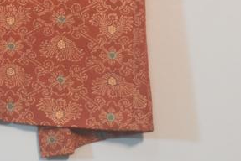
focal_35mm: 351
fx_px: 2352
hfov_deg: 5.8
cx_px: -30
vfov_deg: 3.9
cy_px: -108
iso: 1000
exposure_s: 1/60
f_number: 5
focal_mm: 62
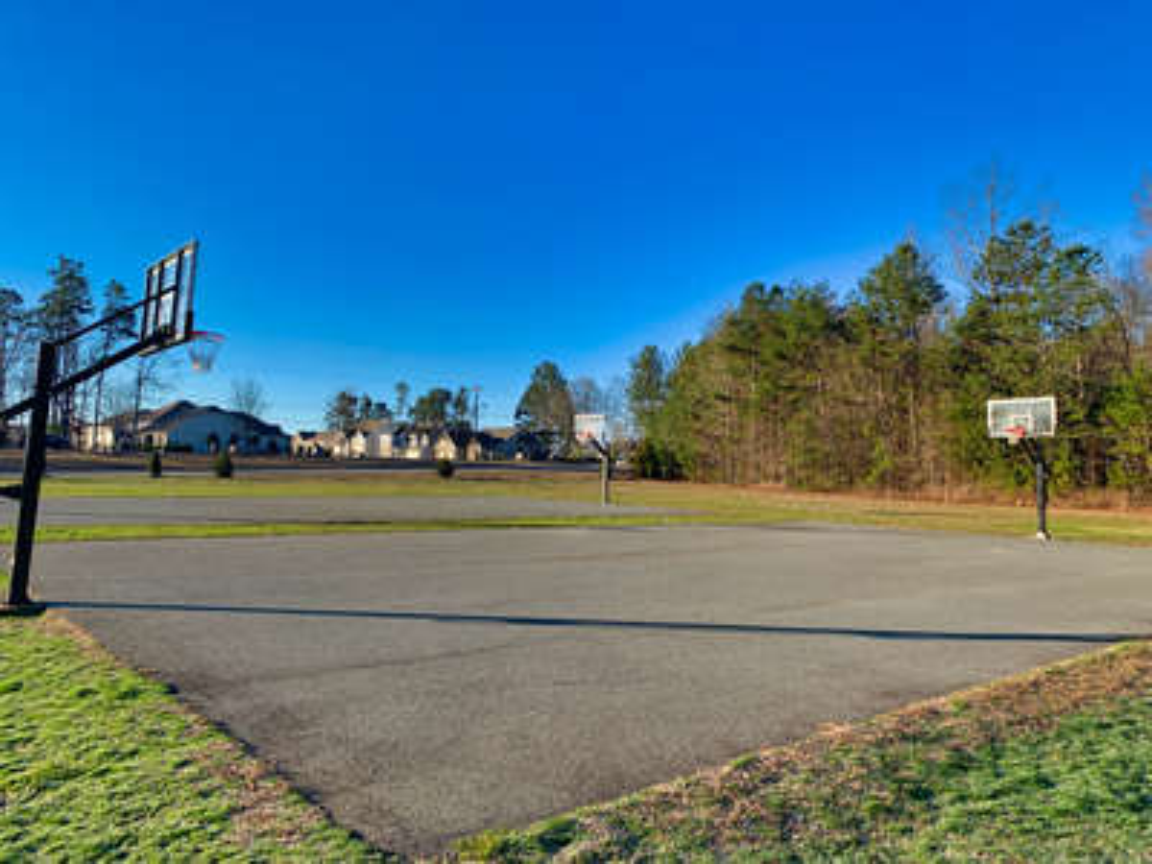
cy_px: 432
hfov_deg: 67.3
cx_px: 576
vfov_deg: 53.1
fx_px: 865
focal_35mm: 26
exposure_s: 1/1205
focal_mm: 4.3
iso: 25
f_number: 1.8
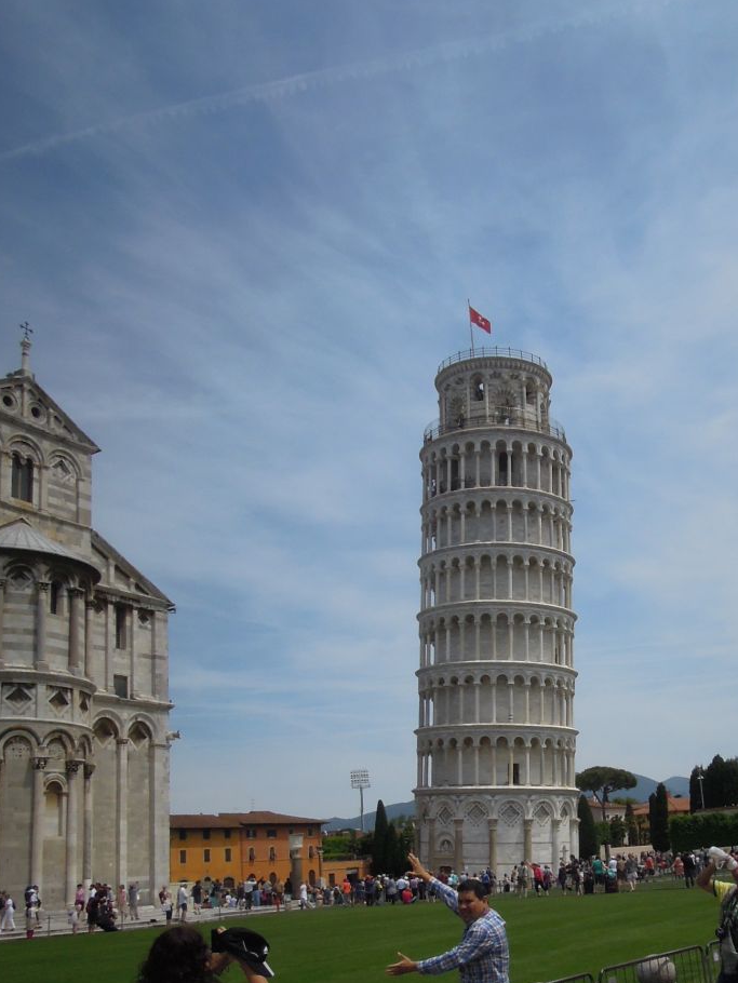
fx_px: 1023
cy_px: 628
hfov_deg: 39.0
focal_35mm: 36
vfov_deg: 50.7
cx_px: 523
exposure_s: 1/1250
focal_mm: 4.3
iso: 160
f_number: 6.3
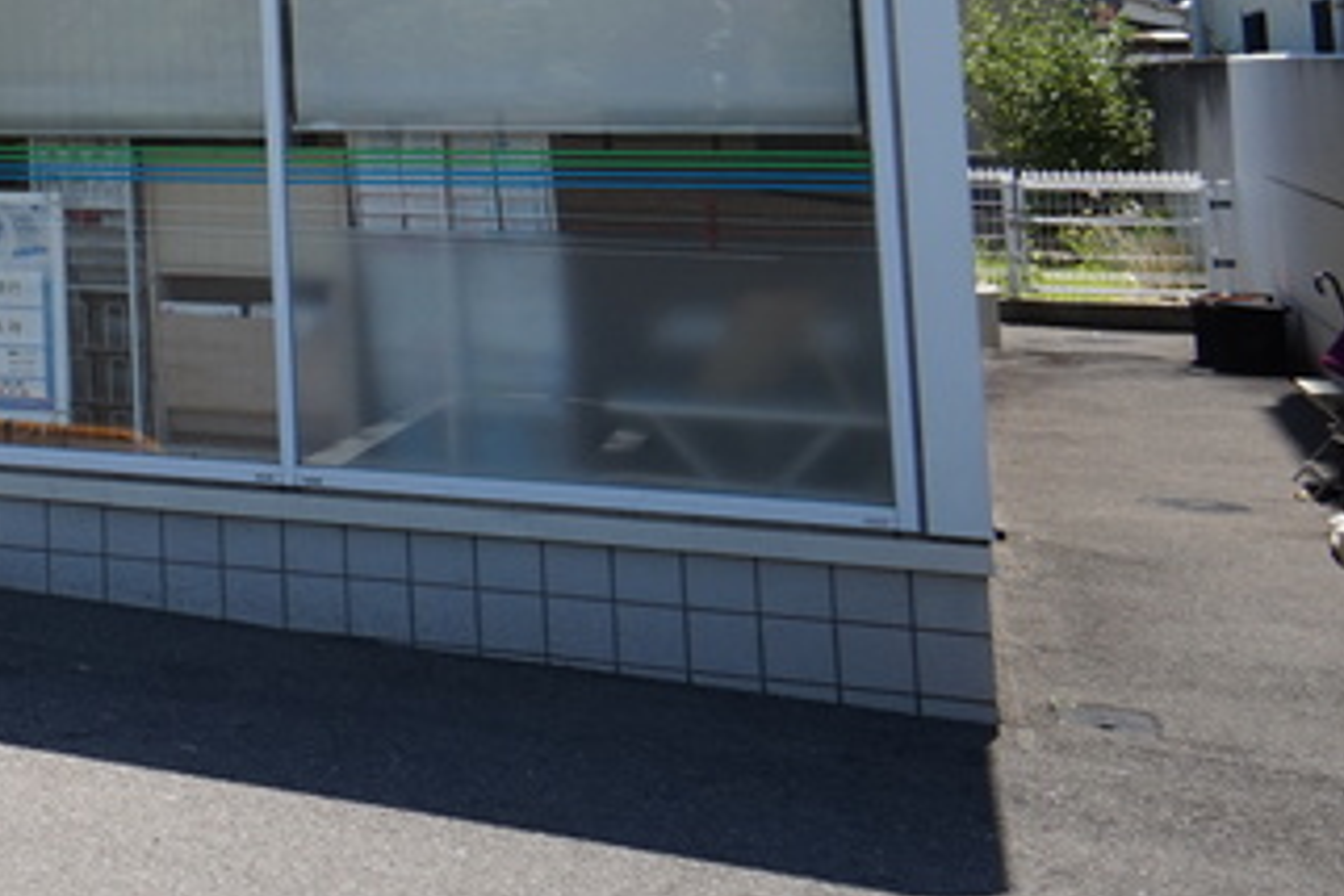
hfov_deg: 22.3
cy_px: -172
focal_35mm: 66
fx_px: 2452
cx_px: -904
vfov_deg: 19.5
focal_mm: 13
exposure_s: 1/125
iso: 100
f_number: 10
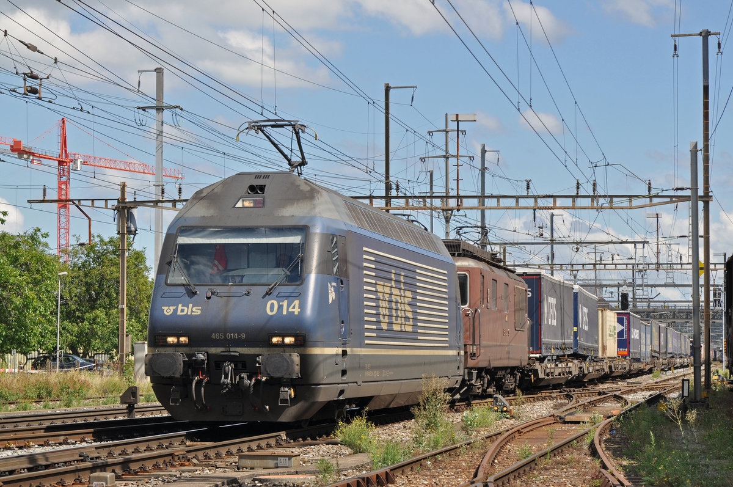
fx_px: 1983
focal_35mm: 98
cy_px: 244
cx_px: 366
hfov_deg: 20.9
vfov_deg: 14.0
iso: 400
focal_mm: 65
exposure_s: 1/1000
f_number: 8
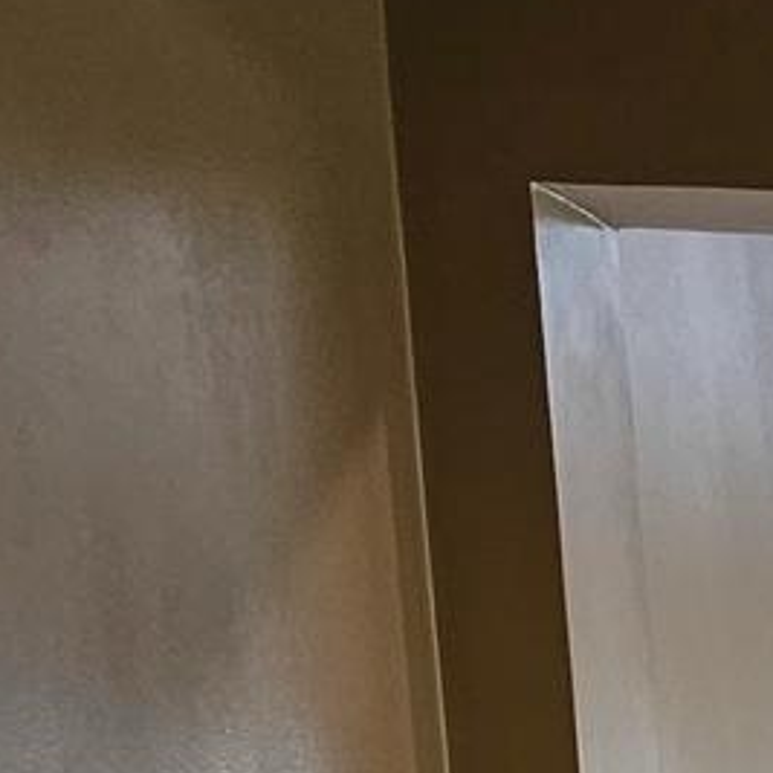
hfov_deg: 8.7
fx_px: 3941
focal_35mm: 156
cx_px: 2519
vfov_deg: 10.2
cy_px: 1630
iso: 125
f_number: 1.7
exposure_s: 1/120
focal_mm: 6.3
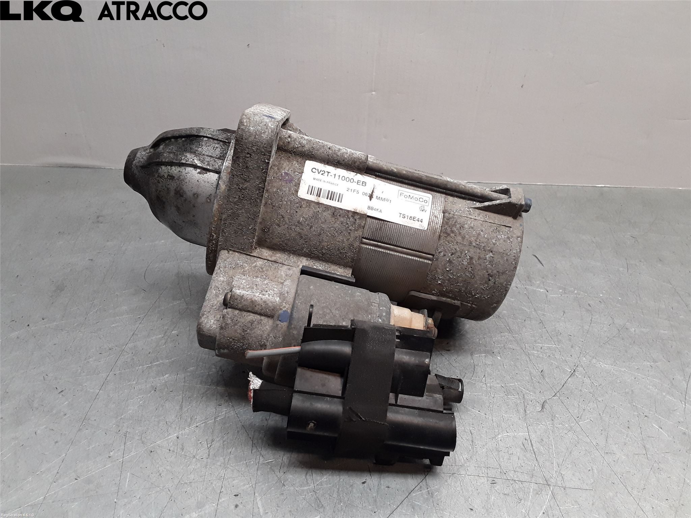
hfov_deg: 63.4
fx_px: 559
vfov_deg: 49.7
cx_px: 346
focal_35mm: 28
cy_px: 259
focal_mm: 2.91
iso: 80
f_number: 1.9
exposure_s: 1/100
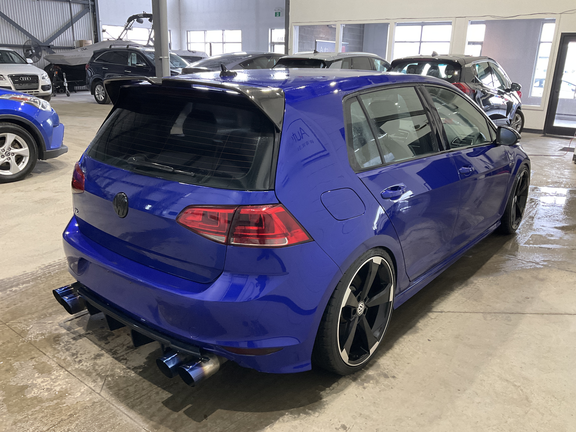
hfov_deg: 61.7
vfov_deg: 48.2
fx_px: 483
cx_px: 288
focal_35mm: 29
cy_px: 216
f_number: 1.8
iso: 160
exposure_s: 1/60
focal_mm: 3
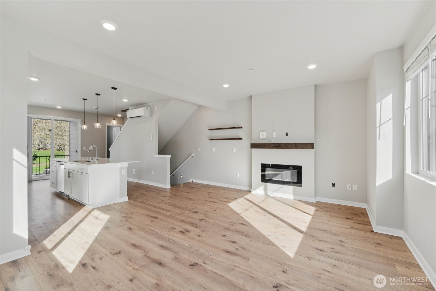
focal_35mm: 15
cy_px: 146
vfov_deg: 77.3
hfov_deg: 100.4
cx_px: 218
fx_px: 182
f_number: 9
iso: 250
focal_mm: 10
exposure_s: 1/40
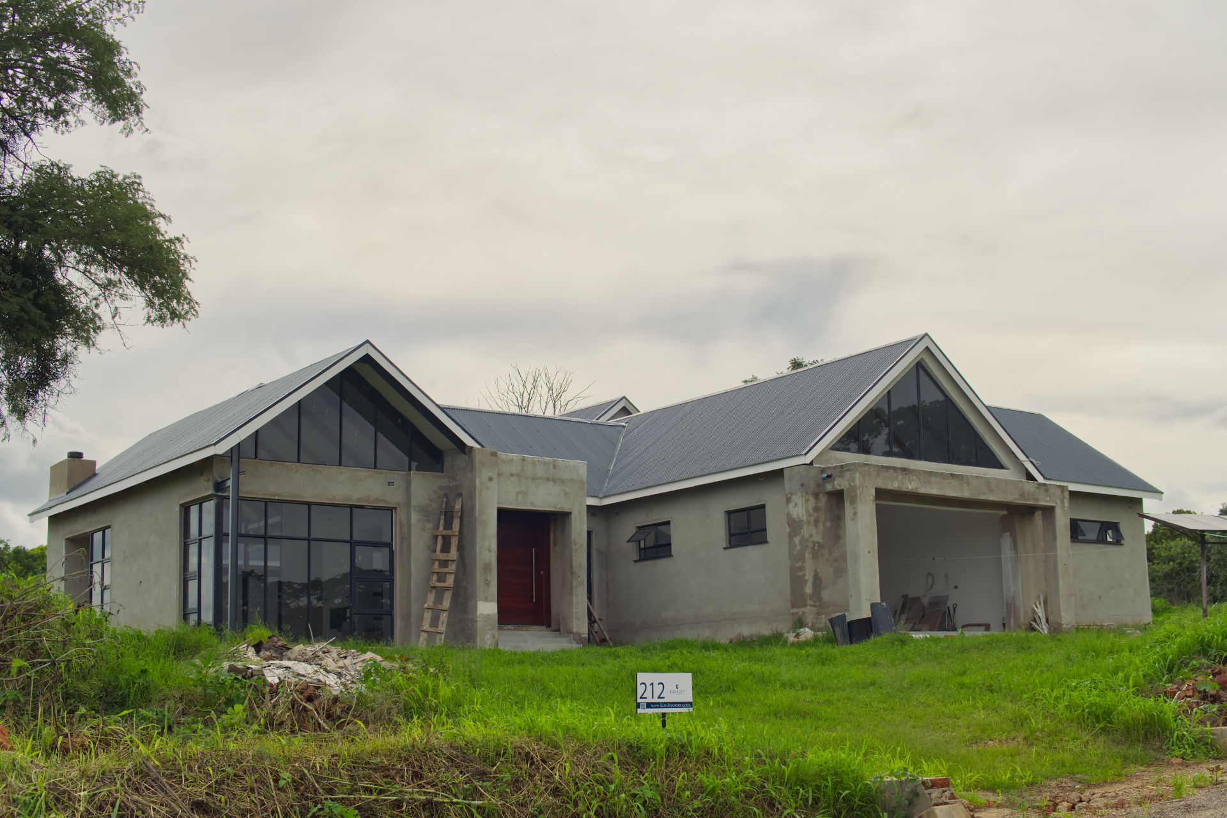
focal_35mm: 45
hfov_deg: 43.6
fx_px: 1533
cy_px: 409
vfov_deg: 29.8
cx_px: 614
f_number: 4.5
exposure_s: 1/800
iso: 100
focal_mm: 30
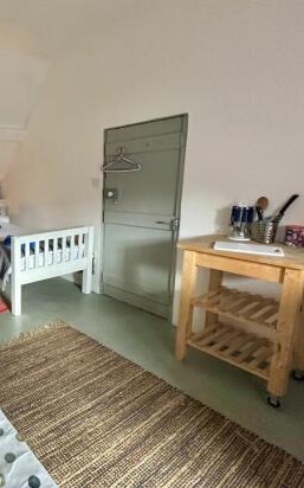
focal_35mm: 21
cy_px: 230
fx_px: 279
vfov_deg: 82.2
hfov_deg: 47.0
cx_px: -4
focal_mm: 2.22
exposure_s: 1/100
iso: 320
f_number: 2.2
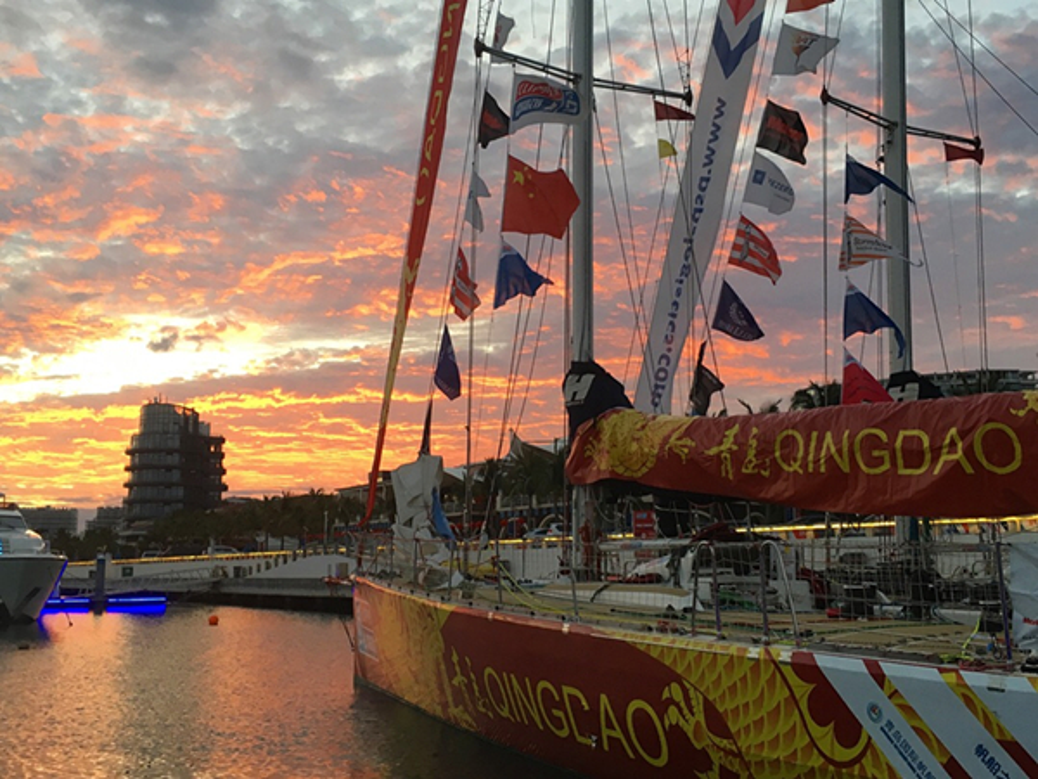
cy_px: 390
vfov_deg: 48.2
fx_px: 870
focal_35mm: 29
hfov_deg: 61.7
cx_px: 519
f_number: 2.2
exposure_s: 1/33
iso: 32
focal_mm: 4.15
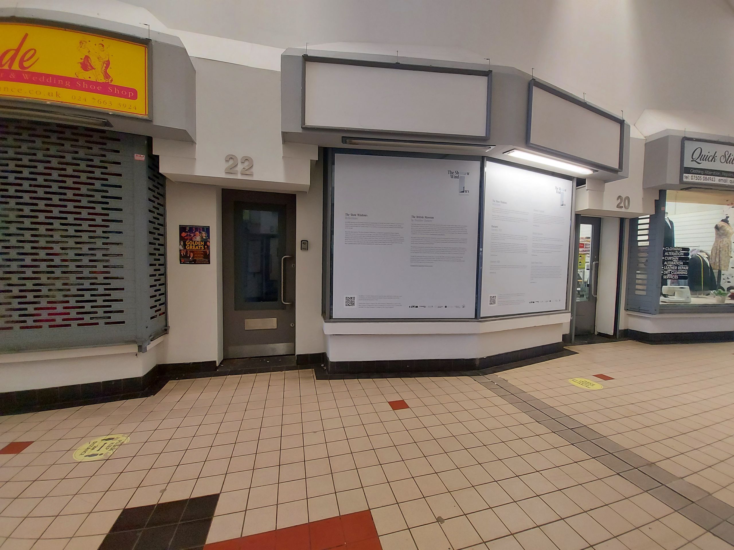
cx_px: 367
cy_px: 275
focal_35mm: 13
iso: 200
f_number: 2.2
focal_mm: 1.74
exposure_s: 1/50
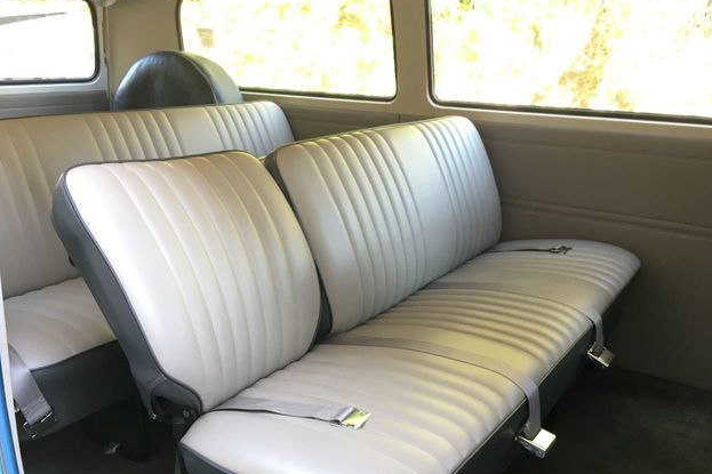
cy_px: 267
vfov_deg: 42.2
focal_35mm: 31
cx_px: 357
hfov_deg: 60.3
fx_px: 613
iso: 50
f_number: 2.2
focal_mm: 4.15
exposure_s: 1/30
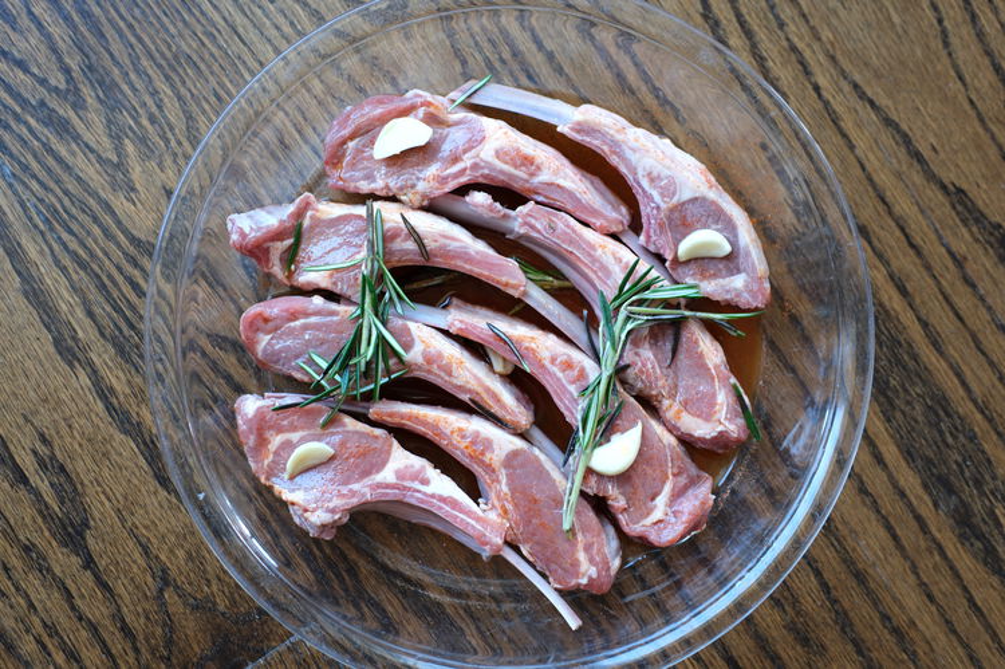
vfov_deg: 29.8
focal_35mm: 45
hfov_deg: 43.6
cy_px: 334
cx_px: 502
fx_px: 1255
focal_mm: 30
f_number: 2.8
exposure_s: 1/42
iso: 400
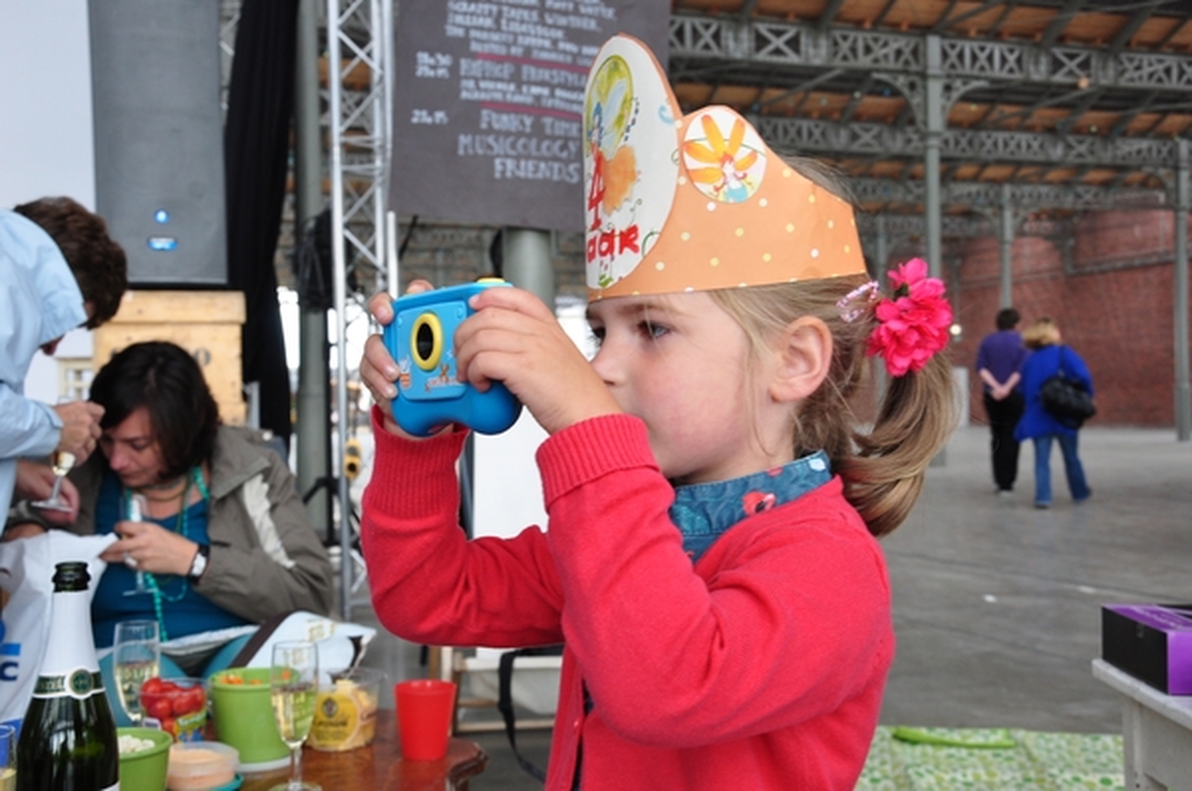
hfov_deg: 46.5
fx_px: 1388
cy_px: 396
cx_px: 596
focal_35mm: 42
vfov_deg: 31.8
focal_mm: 28
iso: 400
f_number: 7.1
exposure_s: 1/30
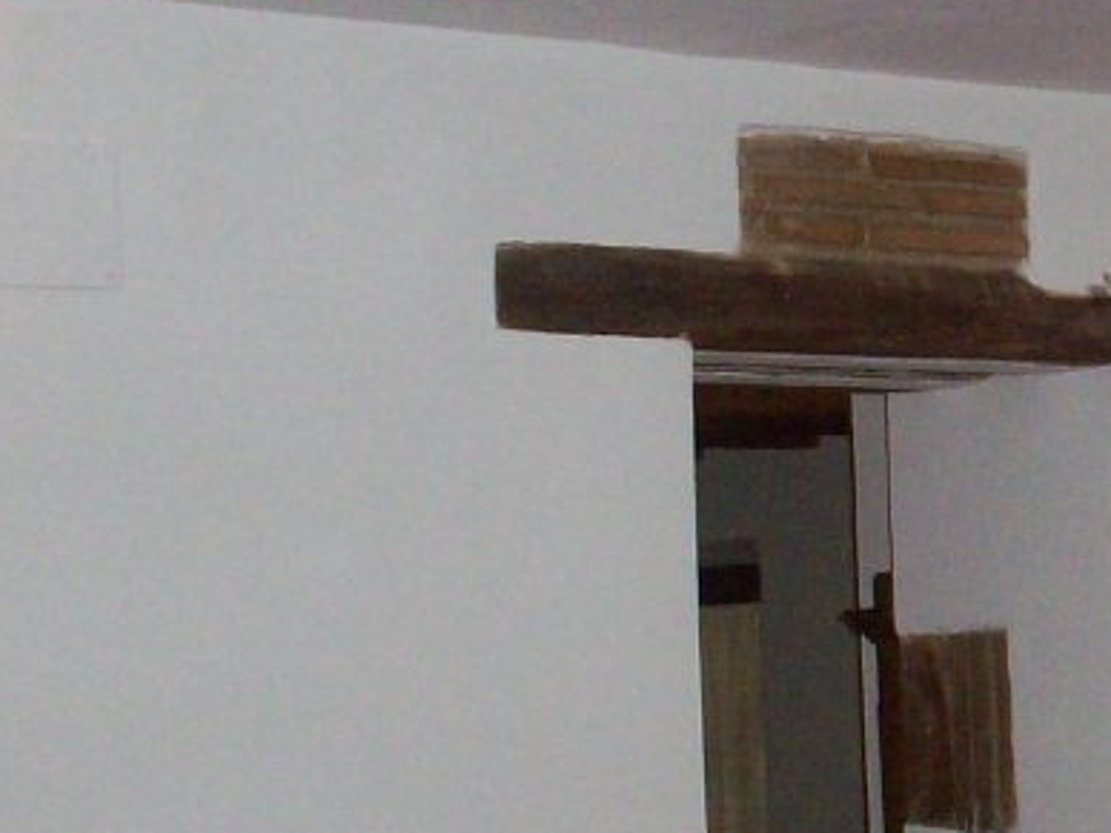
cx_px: 1091
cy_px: 601
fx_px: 3916
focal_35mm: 122
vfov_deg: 12.1
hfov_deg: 15.9
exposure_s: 1/64
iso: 200
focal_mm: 6.2
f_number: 2.8
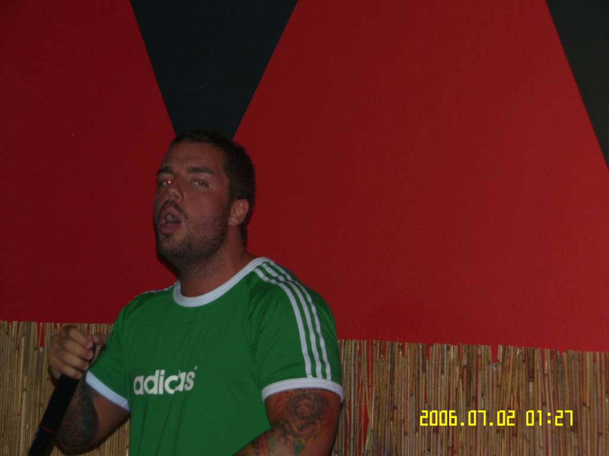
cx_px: 304
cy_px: 228
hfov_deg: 14.6
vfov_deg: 11.0
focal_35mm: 135
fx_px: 2375
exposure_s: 1/100
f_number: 3.5
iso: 100
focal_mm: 34.8
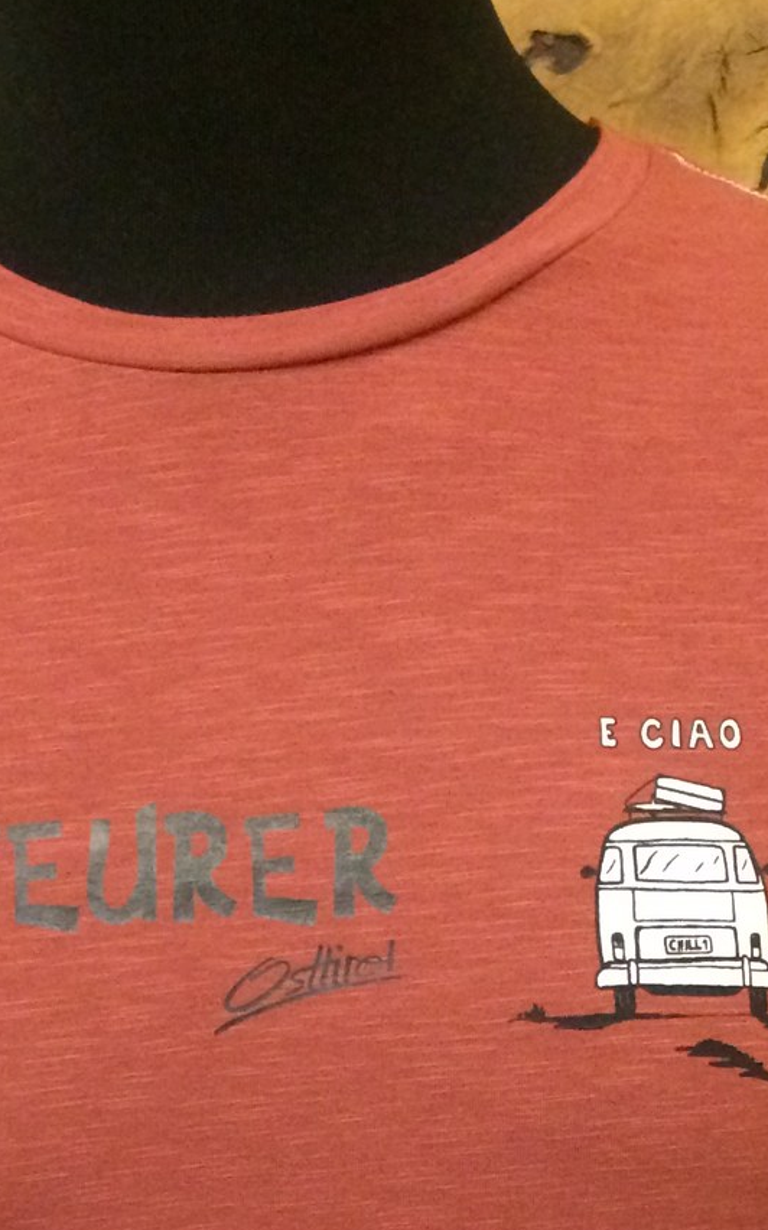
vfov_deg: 24.6
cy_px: 1429
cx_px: 271
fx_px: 2580
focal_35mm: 77
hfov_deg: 16.9
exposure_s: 1/25
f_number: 2.2
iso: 320
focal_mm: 4.15
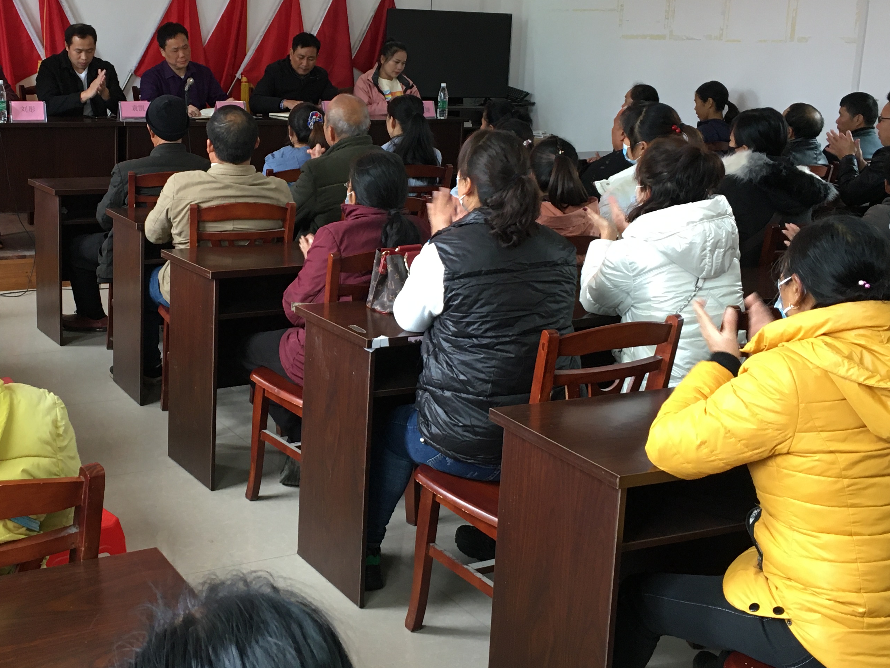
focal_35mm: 46
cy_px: 270
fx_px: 1183
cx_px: 295
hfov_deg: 40.7
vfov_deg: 31.4
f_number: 2.2
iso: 125
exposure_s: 1/33
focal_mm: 4.15
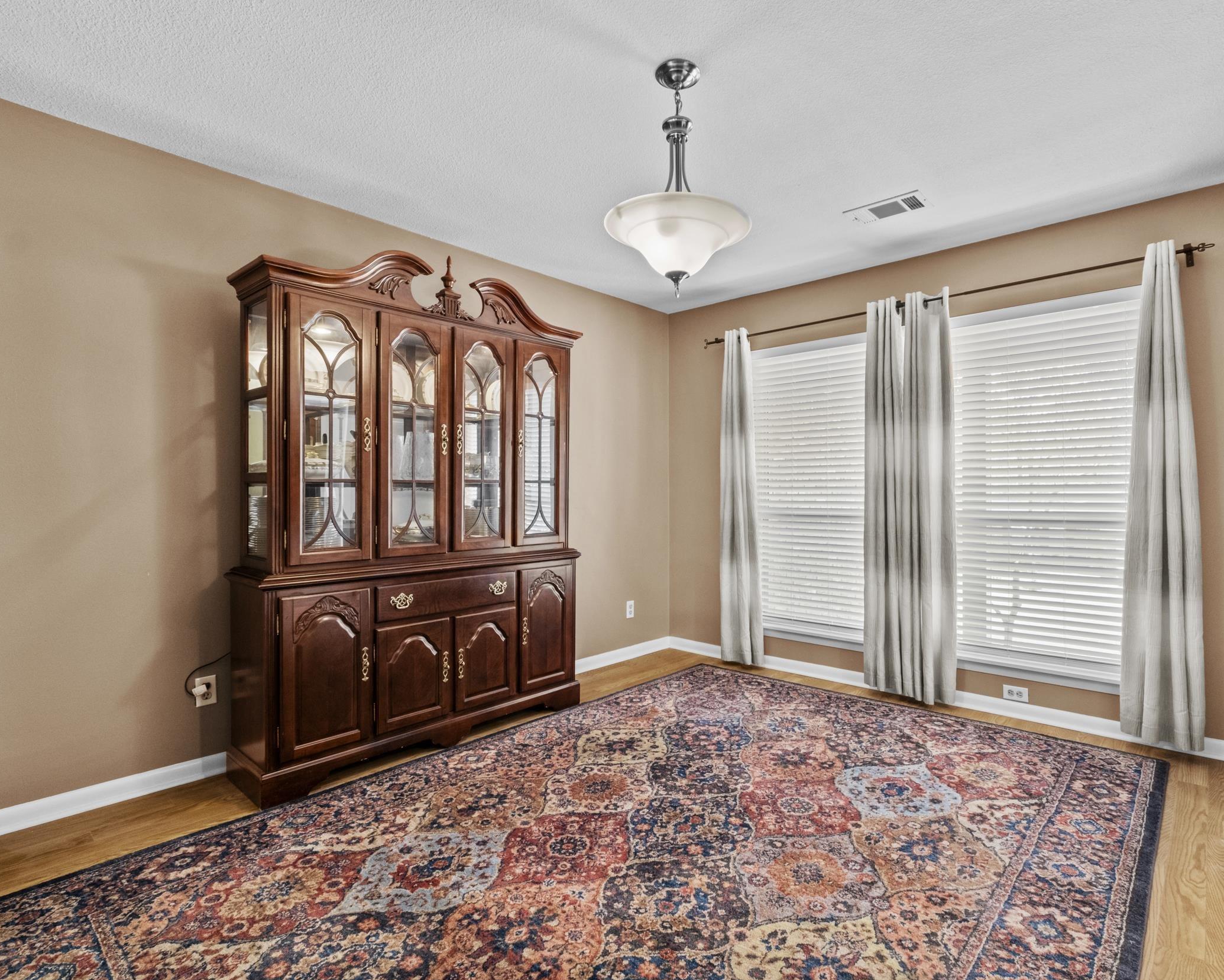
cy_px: 488
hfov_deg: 89.3
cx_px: 678
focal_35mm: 17
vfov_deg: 77.0
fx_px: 616
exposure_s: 1
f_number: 9
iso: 800
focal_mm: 10
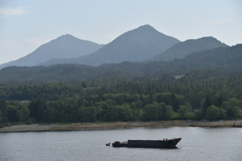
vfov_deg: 12.2
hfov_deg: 18.3
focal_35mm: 112
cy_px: 80
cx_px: 121
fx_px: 753
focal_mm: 112
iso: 100
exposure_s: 1/250
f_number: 8
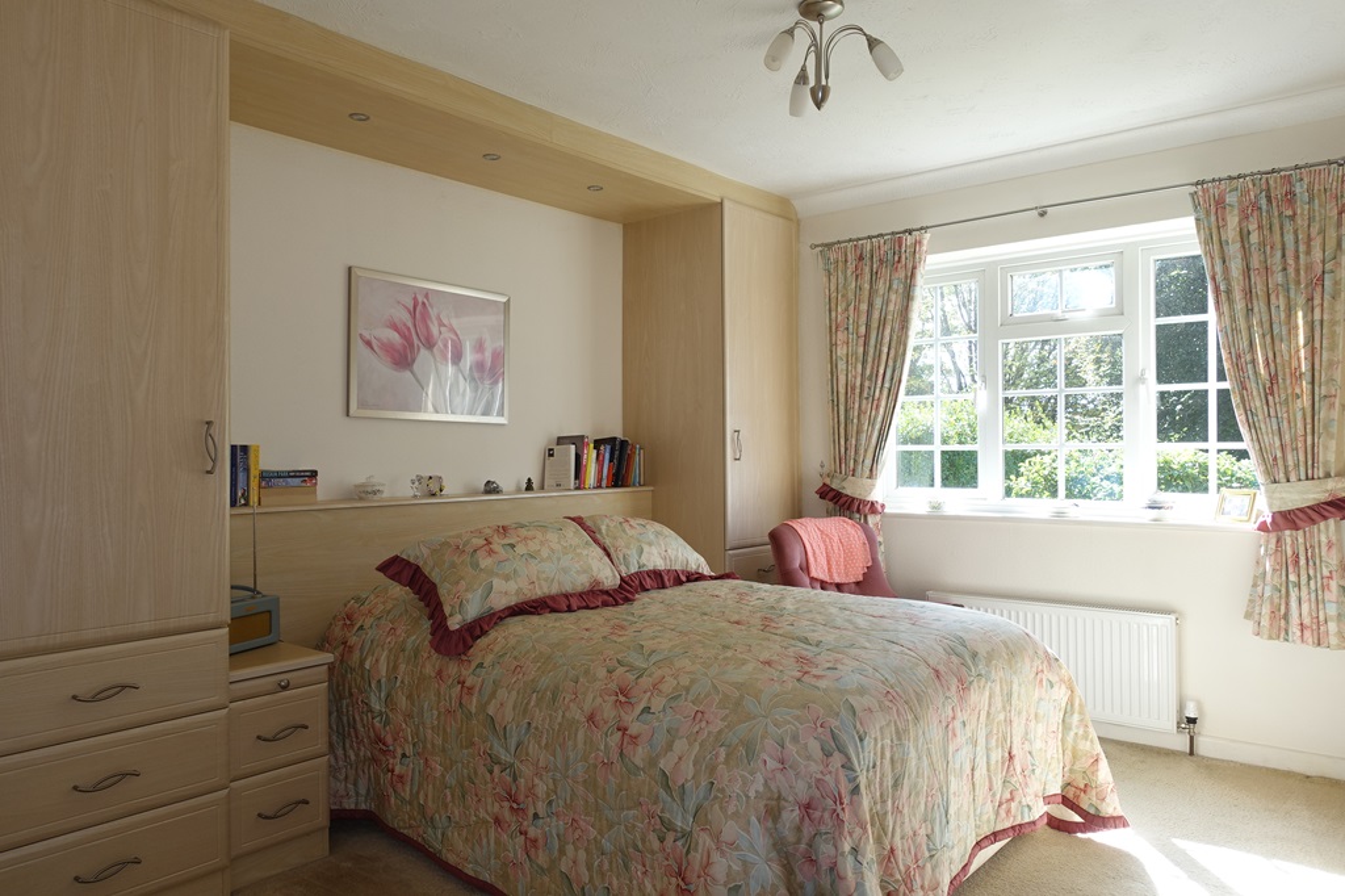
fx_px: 896
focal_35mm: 24
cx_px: 672
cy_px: 448
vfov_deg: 53.1
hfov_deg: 73.8
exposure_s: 1/80
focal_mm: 8.8
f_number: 3.5
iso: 125
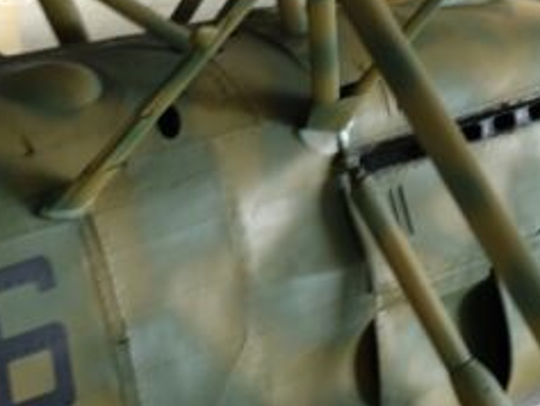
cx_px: 321
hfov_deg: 11.8
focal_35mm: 168
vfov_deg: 8.8
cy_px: 204
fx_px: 2622
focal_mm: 55
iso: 100
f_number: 4
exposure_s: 1/4
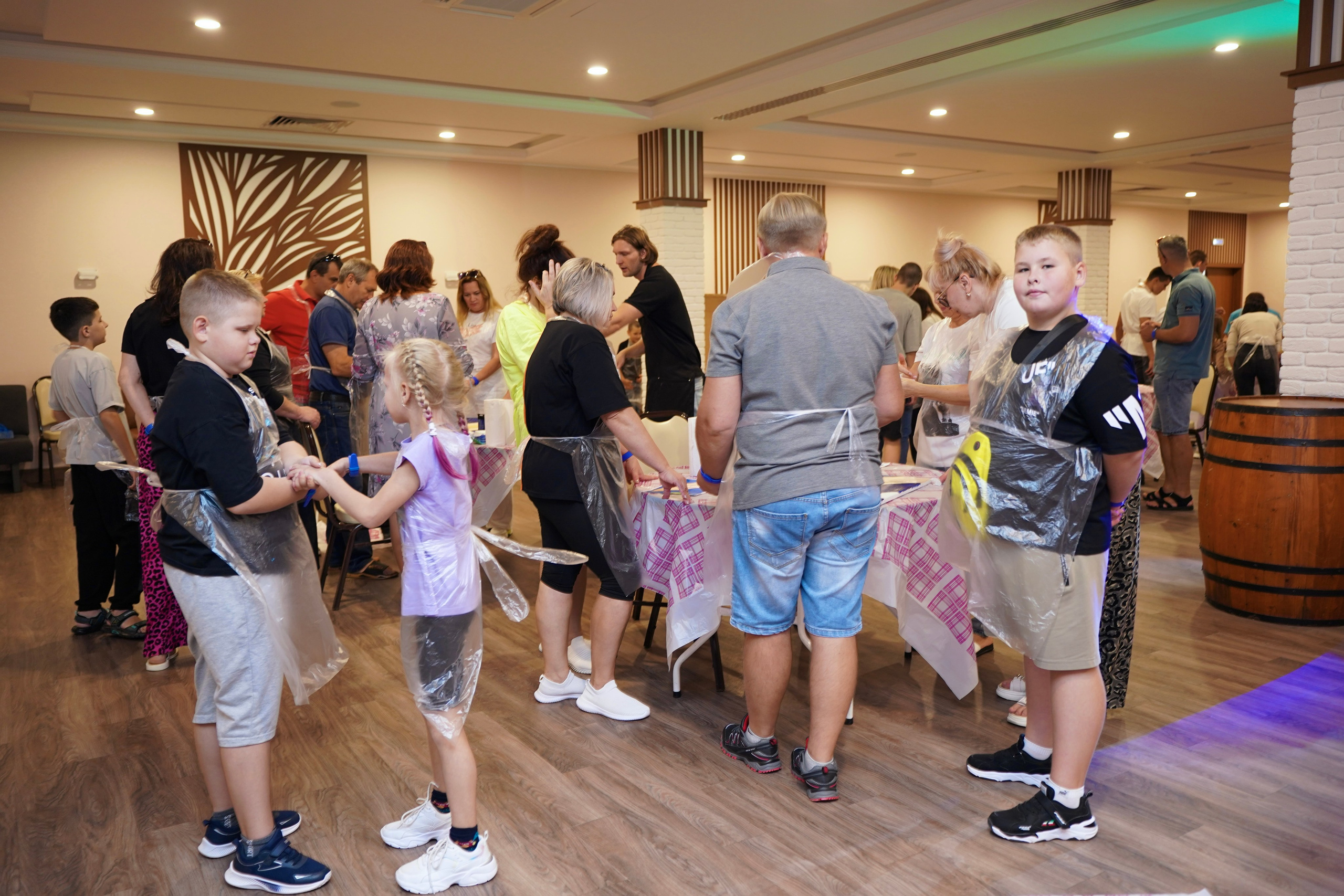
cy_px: 448
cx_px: 672
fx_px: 1045
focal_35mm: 28
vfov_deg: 46.4
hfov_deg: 65.5
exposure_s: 1/60
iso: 500
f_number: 2.8
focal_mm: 28
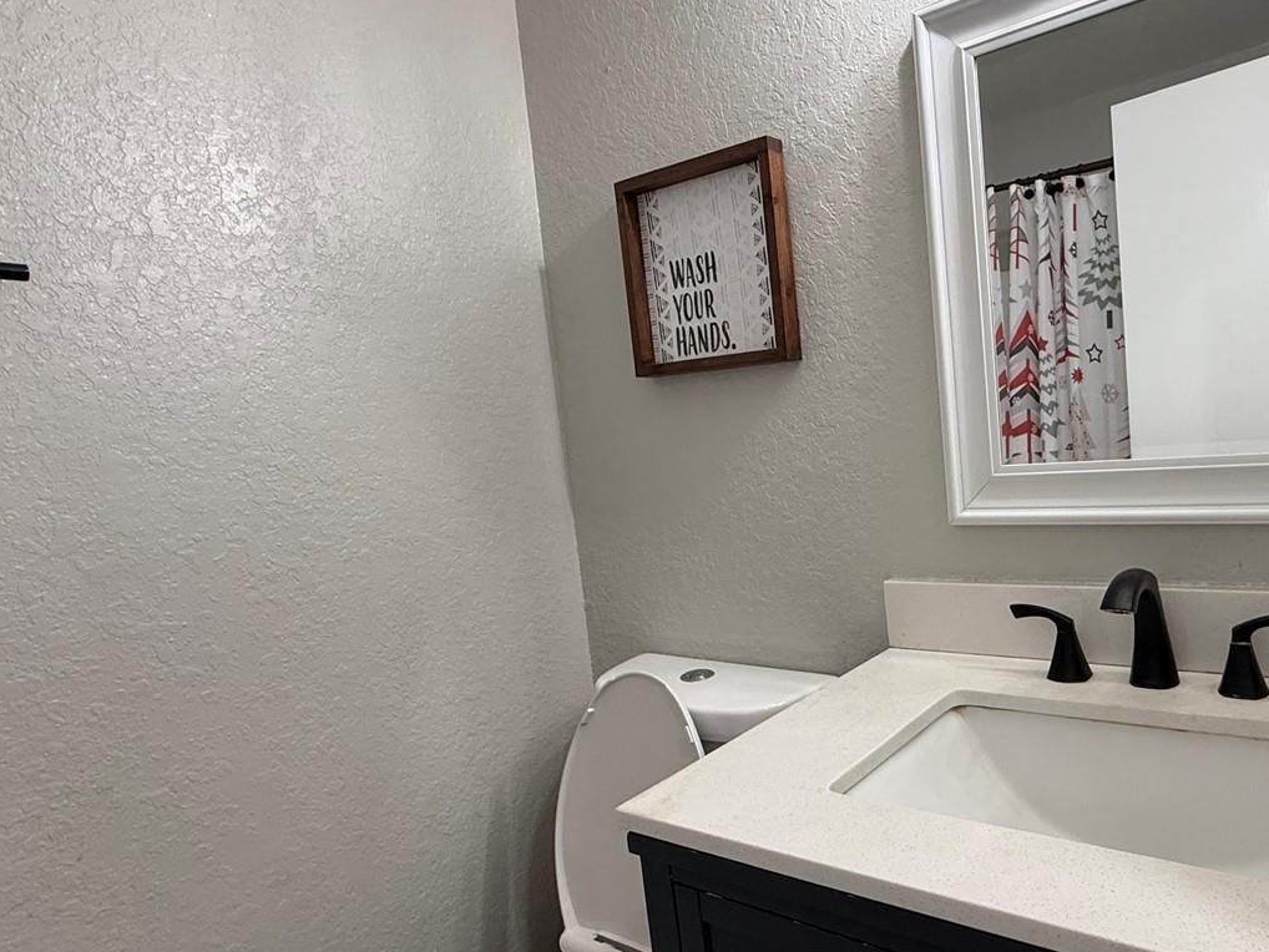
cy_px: 493
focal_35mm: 22
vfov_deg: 61.1
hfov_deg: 73.9
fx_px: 807
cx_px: 850
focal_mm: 2.22
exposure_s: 1/120
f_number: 2.2
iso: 200
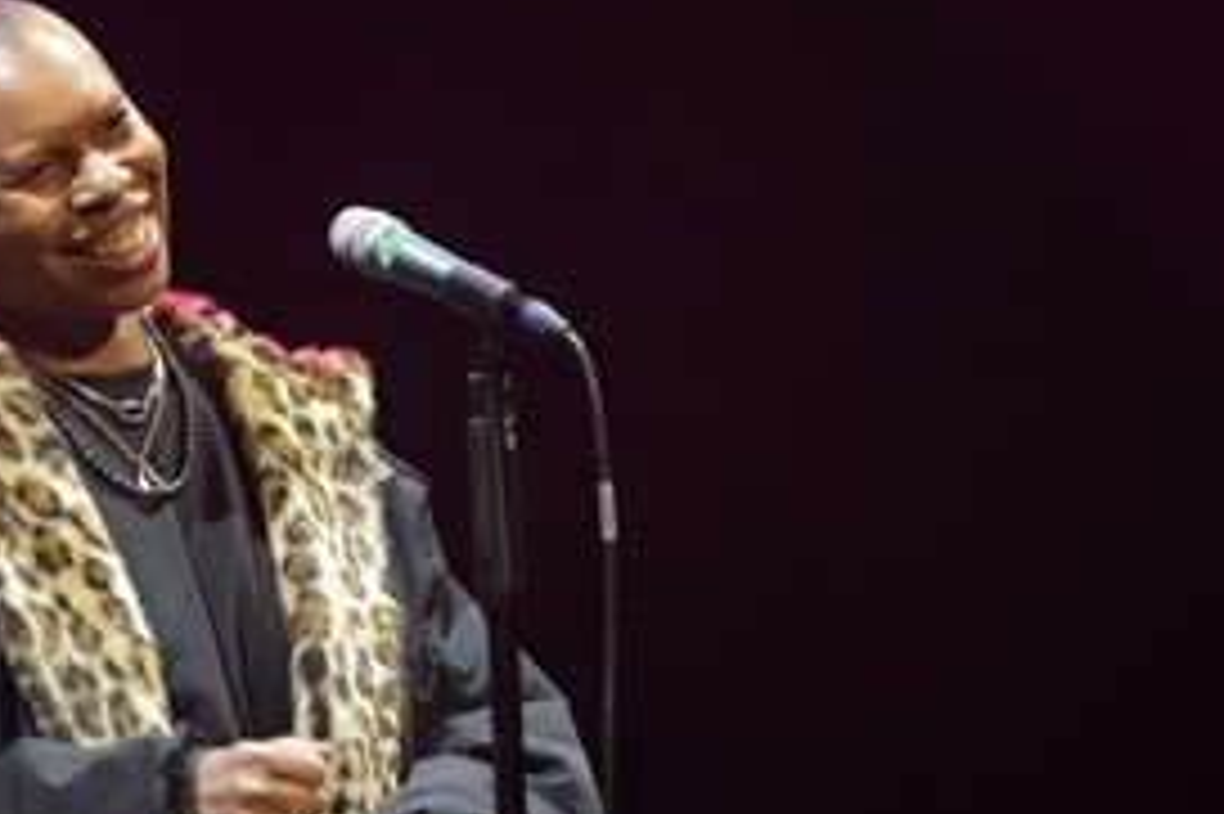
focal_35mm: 299
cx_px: 223
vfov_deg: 4.6
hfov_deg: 6.9
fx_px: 10159
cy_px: 549
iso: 4000
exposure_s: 1/400
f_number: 3.5
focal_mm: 180
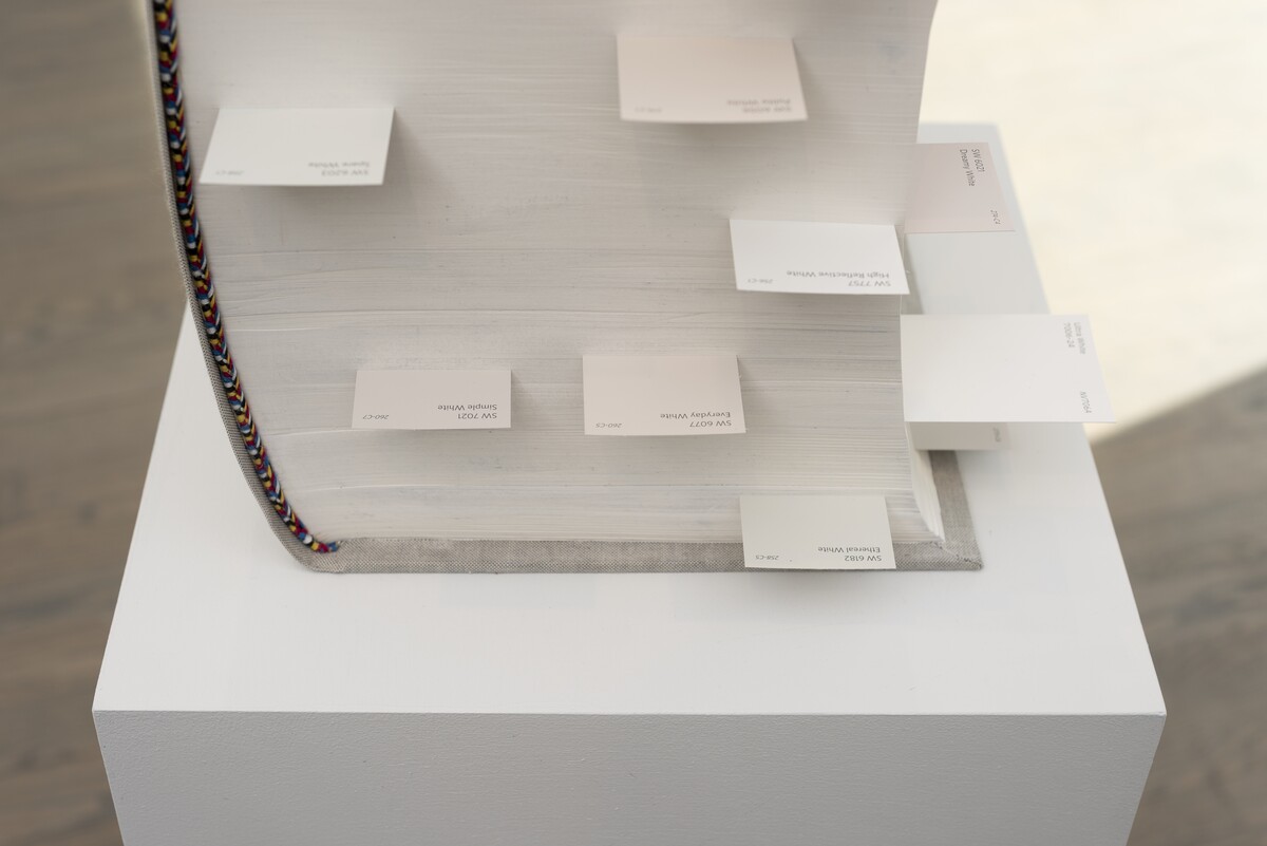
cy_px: 423
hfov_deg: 39.6
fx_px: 1760
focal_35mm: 50
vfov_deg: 27.0
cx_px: 634
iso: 100
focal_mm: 50
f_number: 5.6
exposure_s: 1/125
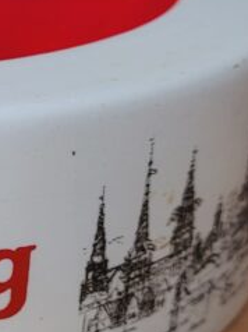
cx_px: -146
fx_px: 1072
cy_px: 181
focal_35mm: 112
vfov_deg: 17.6
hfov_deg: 12.4
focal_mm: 5.4
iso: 160
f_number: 1.8
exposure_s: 1/50
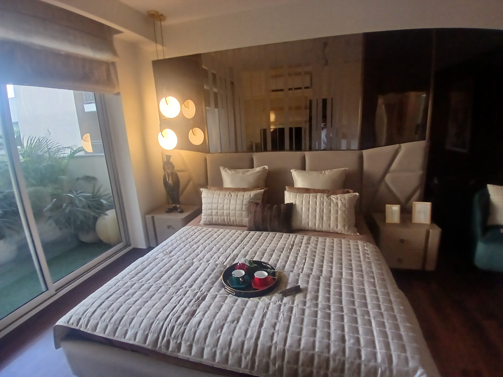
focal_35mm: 17
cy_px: 188
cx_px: 252
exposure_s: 1/33
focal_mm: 1.4
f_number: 2.2
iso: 125
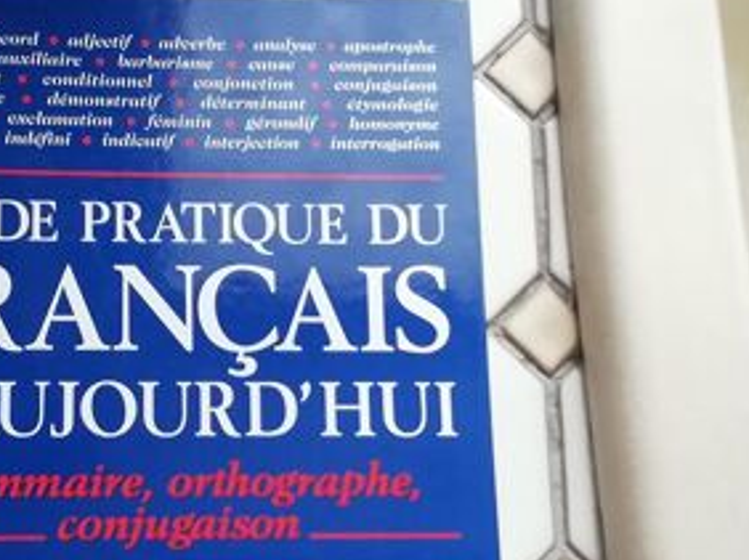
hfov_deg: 40.0
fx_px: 994
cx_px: 175
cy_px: 411
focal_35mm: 46
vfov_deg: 31.0
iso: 250
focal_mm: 2.25
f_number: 2.4
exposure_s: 1/50
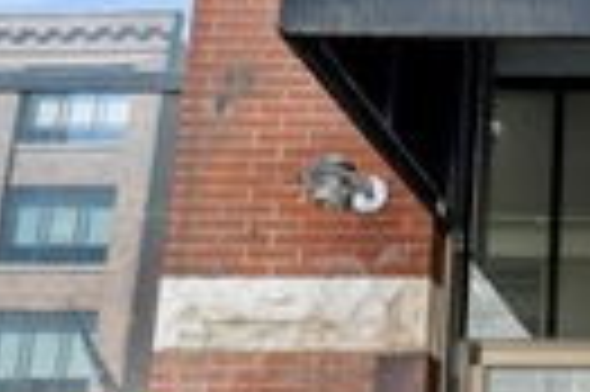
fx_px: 900
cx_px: 716
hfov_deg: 30.5
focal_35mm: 55
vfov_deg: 23.9
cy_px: 345
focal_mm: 10
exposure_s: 1/6
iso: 100
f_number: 11
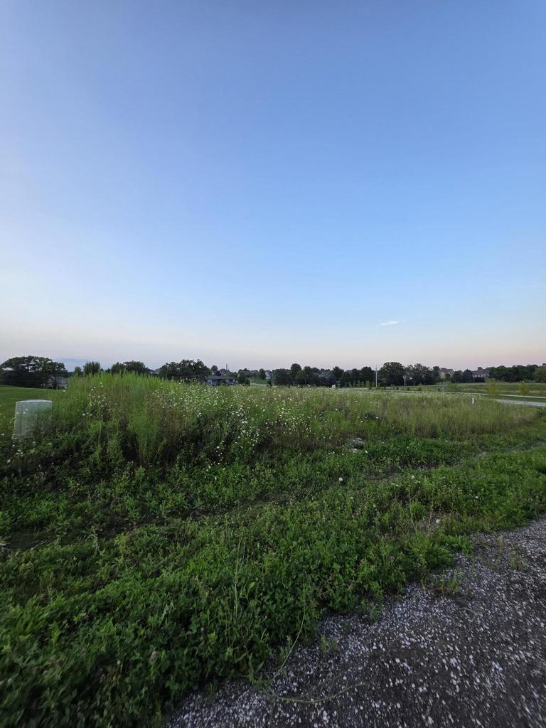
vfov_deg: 106.2
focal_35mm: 13
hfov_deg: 89.9
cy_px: 364
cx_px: 273
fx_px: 273
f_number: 1.9
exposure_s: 1/305
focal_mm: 2.2
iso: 40
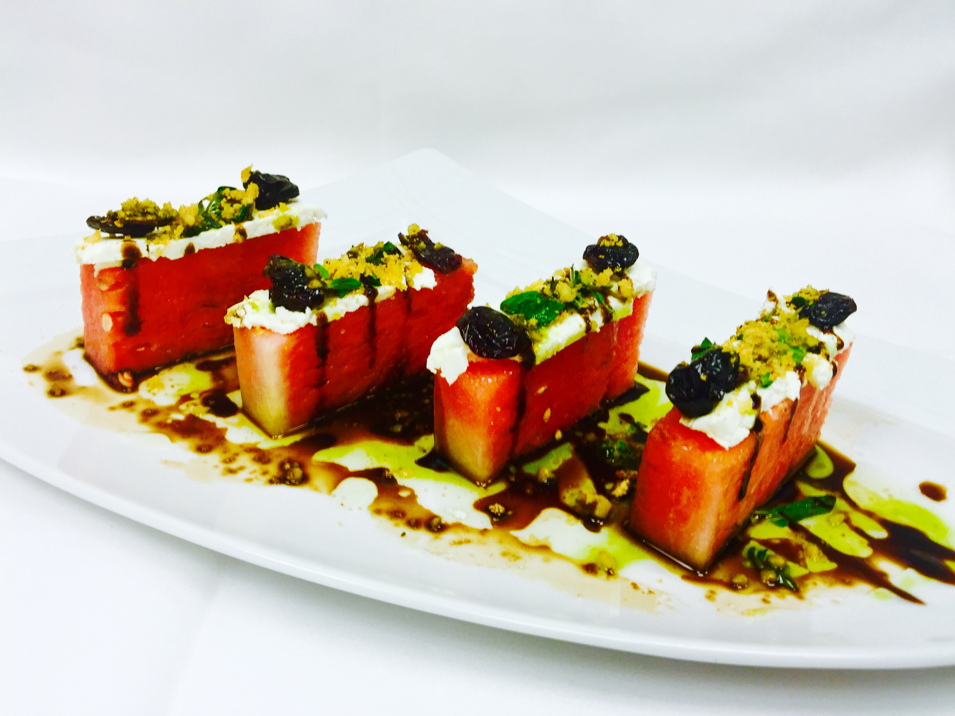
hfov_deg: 61.7
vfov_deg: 48.2
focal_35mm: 29
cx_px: 478
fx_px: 800
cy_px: 358
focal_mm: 4.15
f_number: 2.2
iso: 40
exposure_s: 1/60
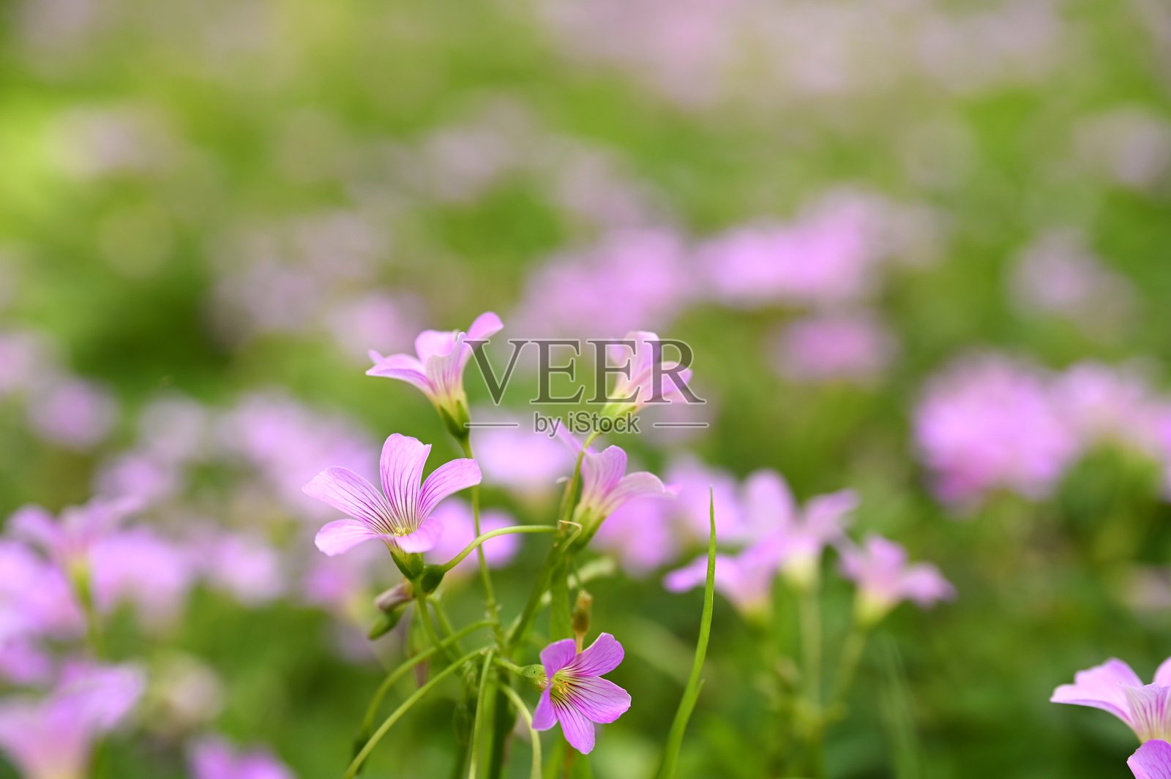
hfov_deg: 20.8
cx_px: 586
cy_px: 390
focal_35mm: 98
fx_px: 3186
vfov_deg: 13.9
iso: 250
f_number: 5
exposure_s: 1/200
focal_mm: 98
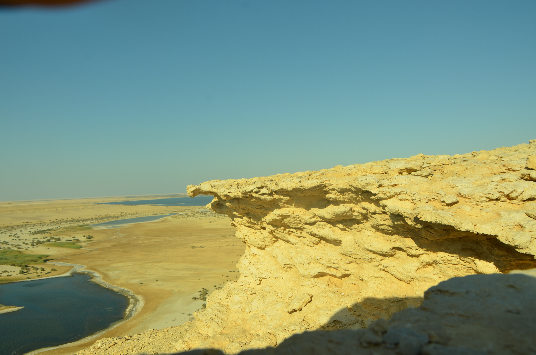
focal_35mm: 27
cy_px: 178
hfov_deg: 67.5
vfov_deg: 47.7
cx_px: 268
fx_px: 401
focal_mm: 18
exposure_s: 1/320
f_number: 9
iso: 100
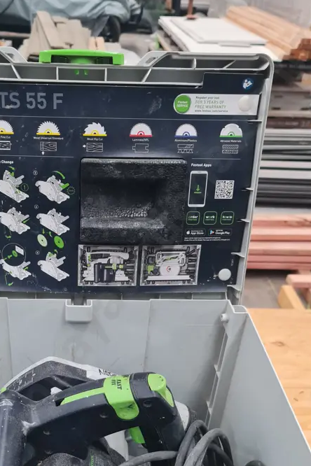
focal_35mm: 40
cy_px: 322
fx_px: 518
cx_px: 96
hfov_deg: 33.0
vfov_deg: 47.4
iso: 125
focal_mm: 7
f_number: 1.8
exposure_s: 1/120
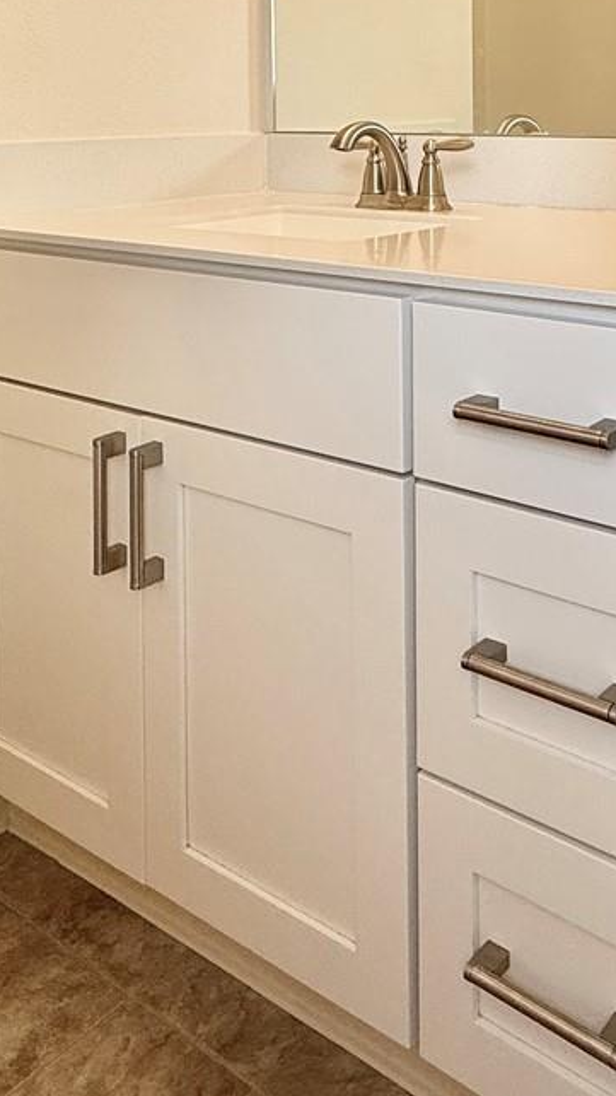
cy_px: 99
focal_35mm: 38
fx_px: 1104
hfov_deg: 30.3
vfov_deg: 47.2
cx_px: 510
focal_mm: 2.22
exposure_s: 1/120
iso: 100
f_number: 2.2
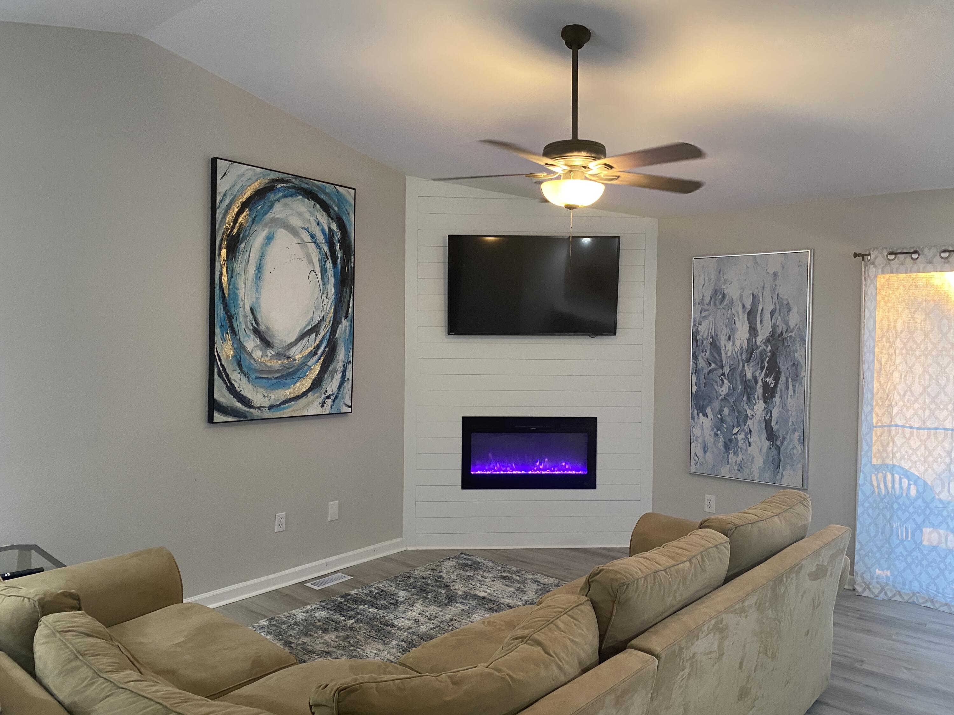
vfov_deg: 53.1
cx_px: 477
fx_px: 717
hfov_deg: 67.3
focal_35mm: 26
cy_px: 358
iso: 200
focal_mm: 4.25
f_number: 1.8
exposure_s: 1/60
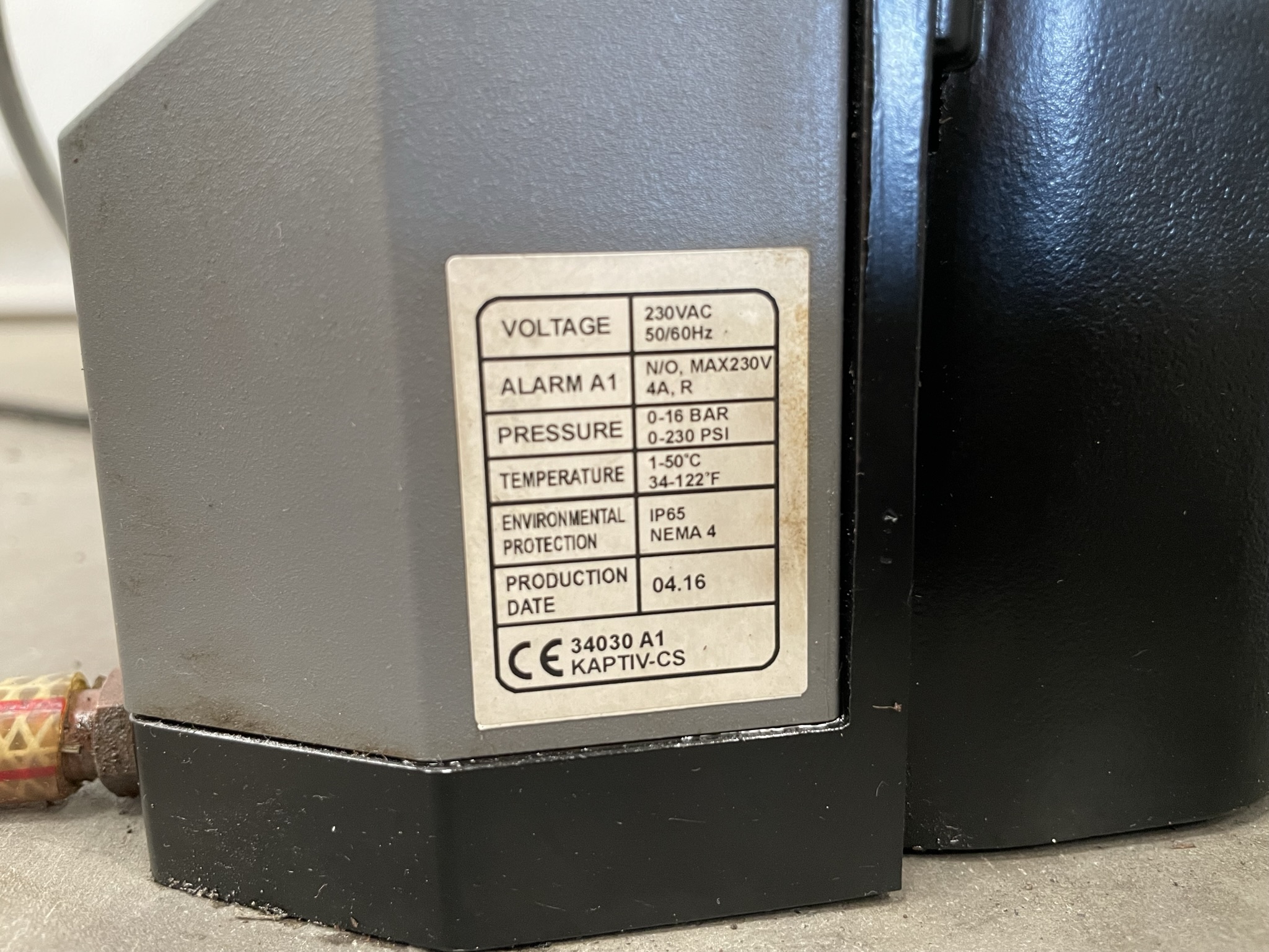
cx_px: 634
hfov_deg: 67.3
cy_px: 476
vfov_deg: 53.1
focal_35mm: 26
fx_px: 953
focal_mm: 4.2
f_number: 1.6
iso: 400
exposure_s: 1/60
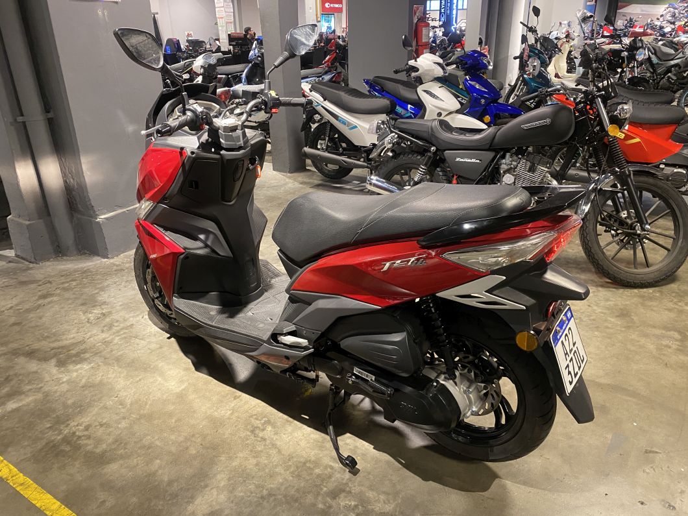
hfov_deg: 67.3
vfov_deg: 53.1
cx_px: 344
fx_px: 517
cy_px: 258
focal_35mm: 26
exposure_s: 1/50
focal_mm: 4.25
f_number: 1.8
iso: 320
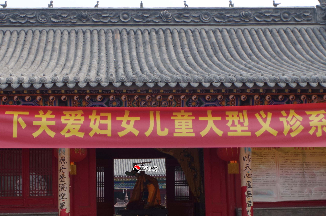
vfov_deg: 22.3
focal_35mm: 60
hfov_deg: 33.4
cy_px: 168
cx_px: 145
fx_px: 542
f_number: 7.1
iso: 200
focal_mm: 21.25
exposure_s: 1/200
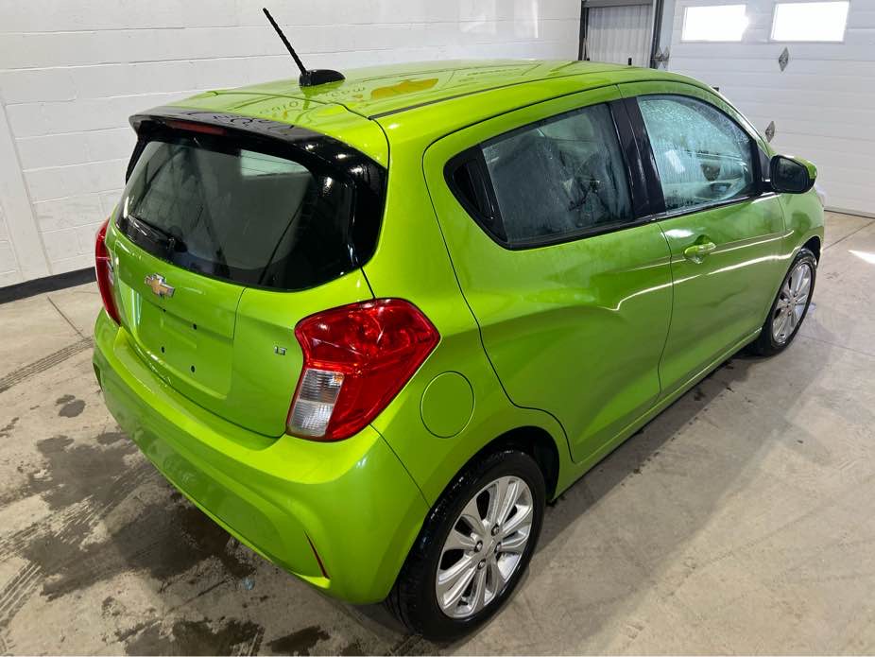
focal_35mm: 26
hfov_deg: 67.3
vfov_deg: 53.1
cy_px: 328
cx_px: 438
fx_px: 657
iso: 100
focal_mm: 5.7
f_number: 1.5
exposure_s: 1/120
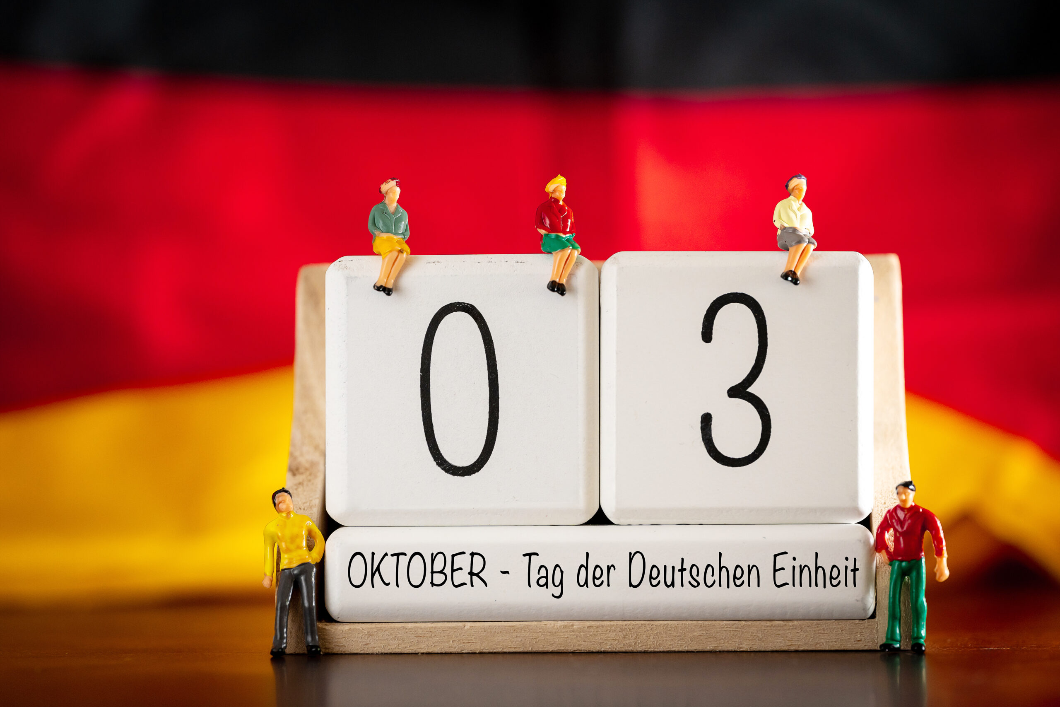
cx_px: 530
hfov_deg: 19.5
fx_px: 3092
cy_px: 354
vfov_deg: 13.0
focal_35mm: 105
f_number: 3.5
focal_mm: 105
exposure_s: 1/125
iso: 1000
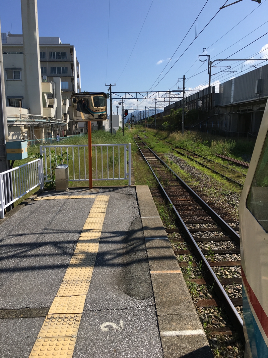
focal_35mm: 29
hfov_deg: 48.2
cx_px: 134
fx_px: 299
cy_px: 179
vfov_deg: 61.7
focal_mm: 4.15
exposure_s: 1/1923
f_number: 2.2
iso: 25
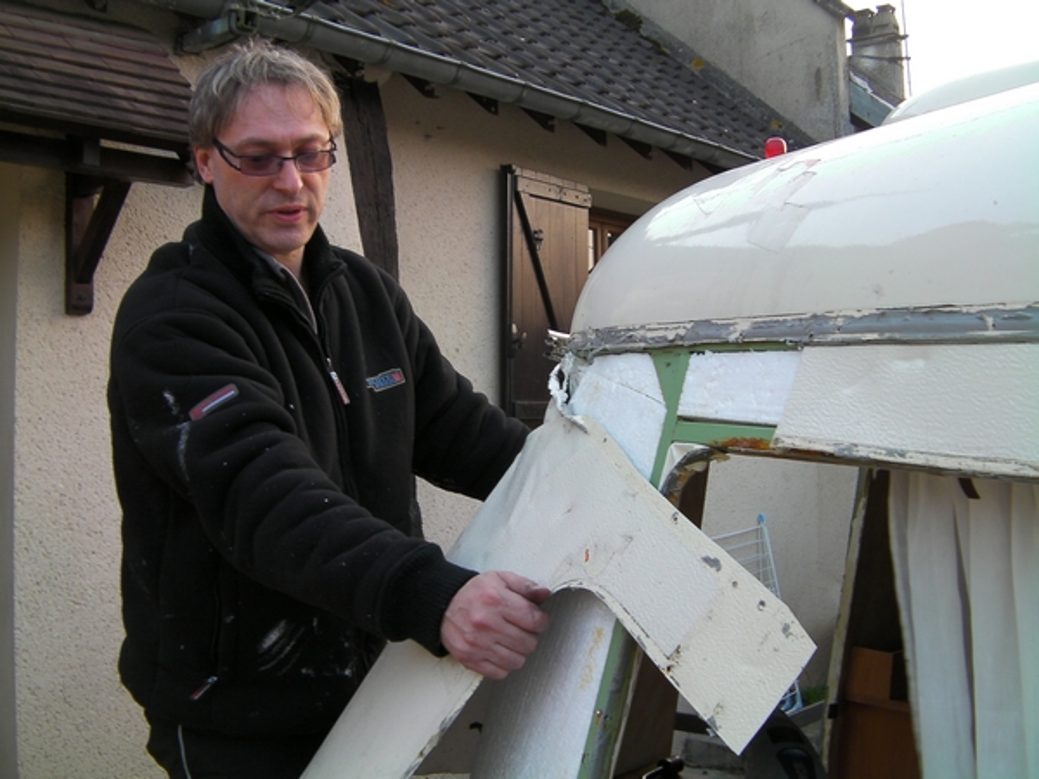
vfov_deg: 37.7
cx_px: 520
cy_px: 390
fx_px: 1141
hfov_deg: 49.0
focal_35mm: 38
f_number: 3.5
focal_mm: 6.8
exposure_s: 1/39.4
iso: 50
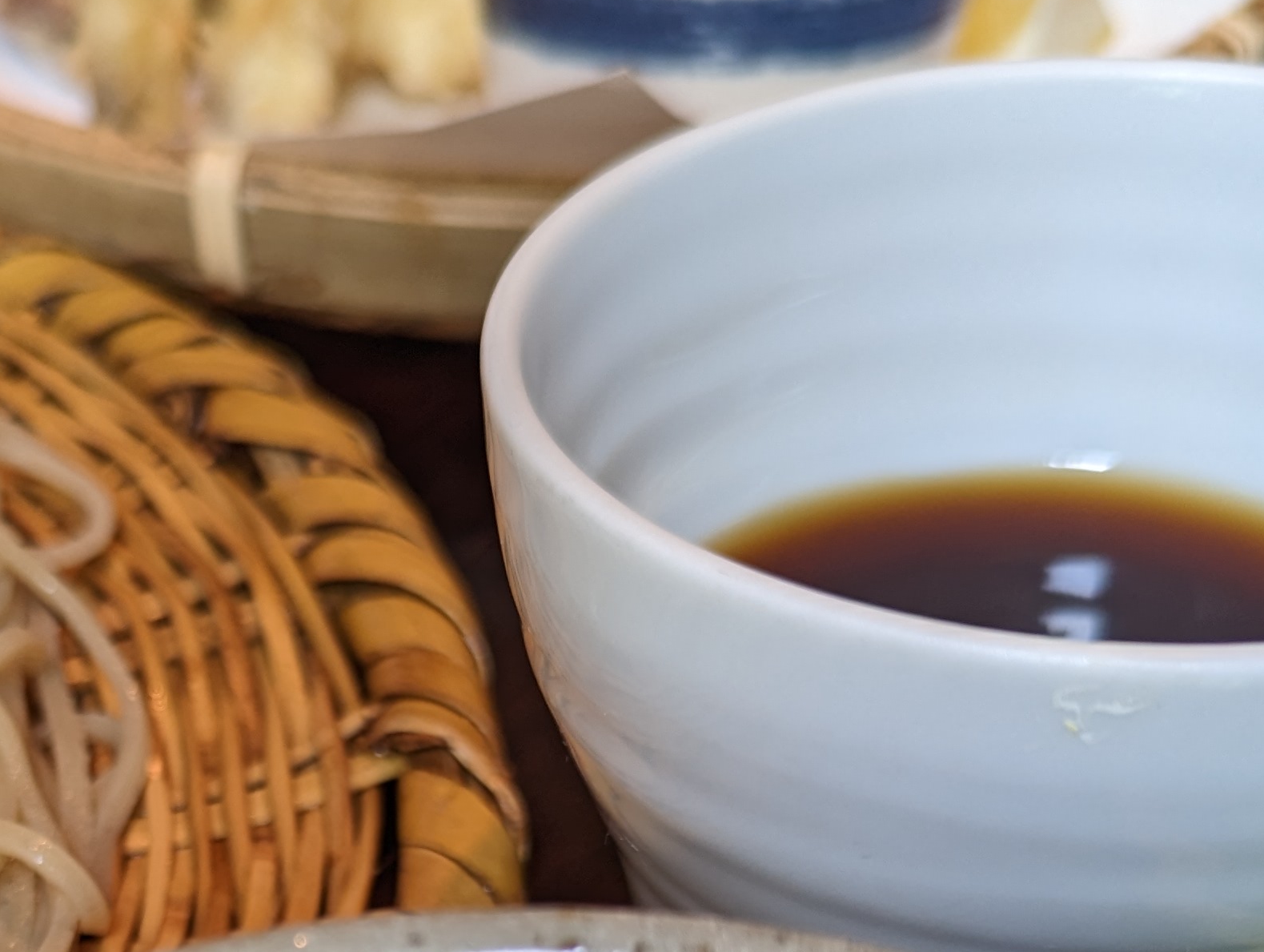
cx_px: 236
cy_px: 1064
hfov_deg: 30.3
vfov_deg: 22.3
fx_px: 2267
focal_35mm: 62
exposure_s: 1/40
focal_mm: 6.81
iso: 66
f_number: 1.85
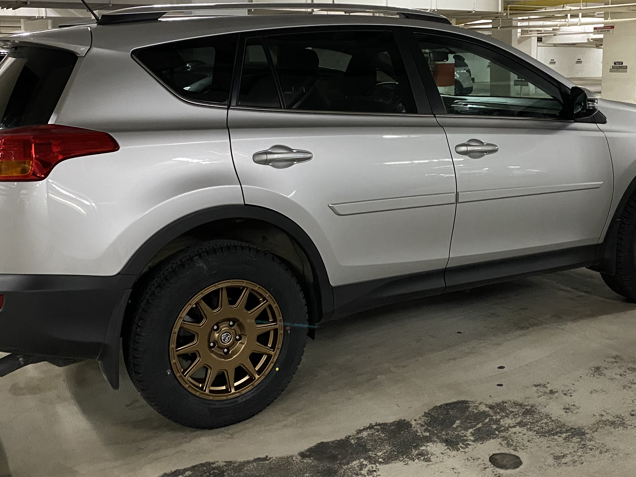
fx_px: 753
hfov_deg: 45.6
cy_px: 138
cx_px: 364
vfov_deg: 34.6
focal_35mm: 41
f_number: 1.8
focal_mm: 4.25
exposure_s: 1/42
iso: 500
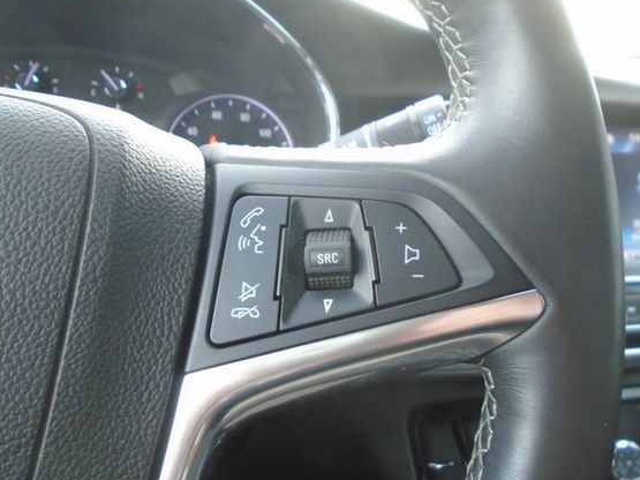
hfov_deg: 60.0
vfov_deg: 46.7
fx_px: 555
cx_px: 323
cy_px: 263
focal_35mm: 30
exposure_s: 1/30
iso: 200
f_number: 3.2
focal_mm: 4.6
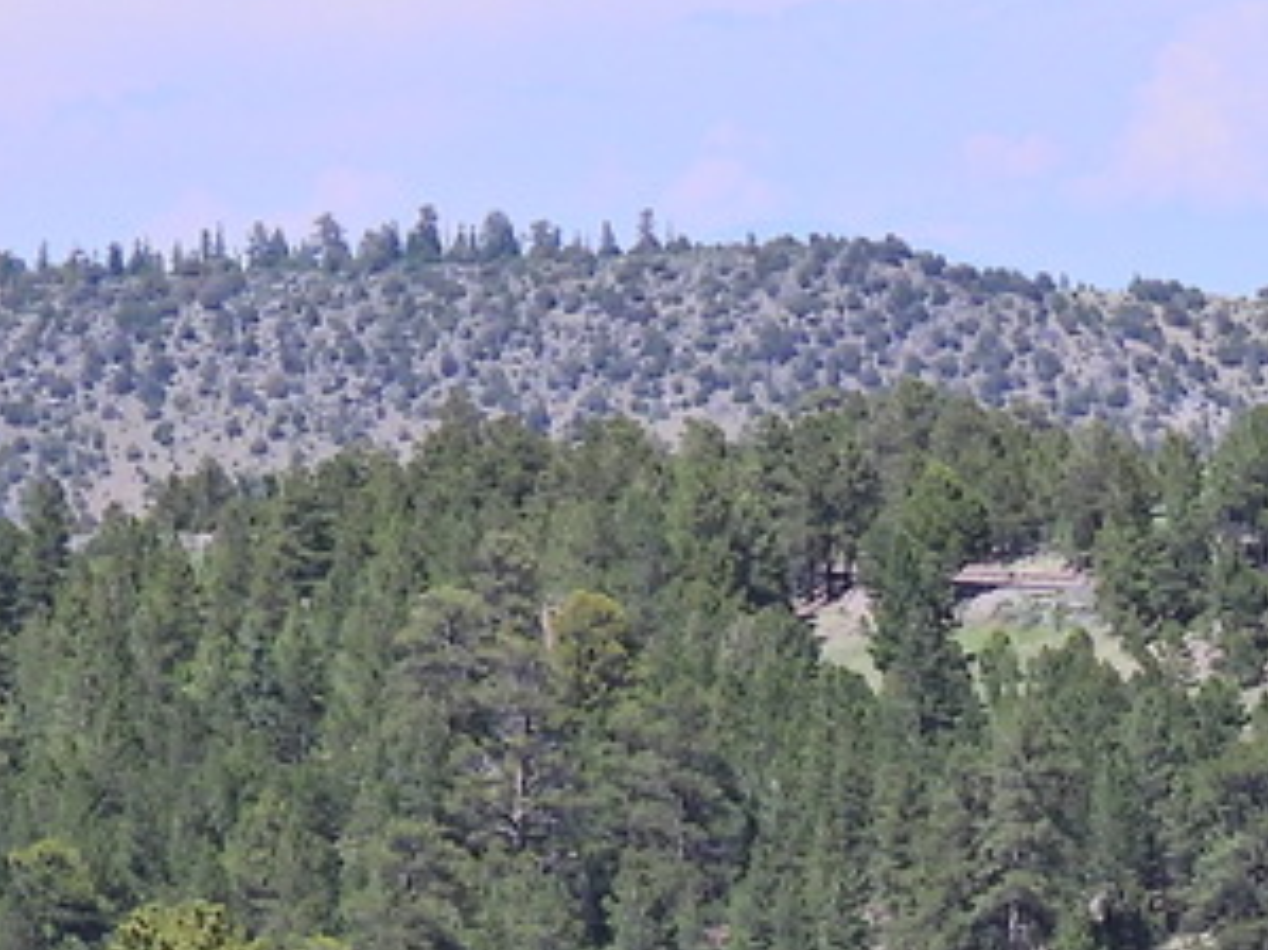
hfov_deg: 4.4
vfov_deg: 3.3
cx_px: 1514
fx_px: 16440
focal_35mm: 449
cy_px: 1400
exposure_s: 1/1000
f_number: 4
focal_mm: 18.7
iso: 100
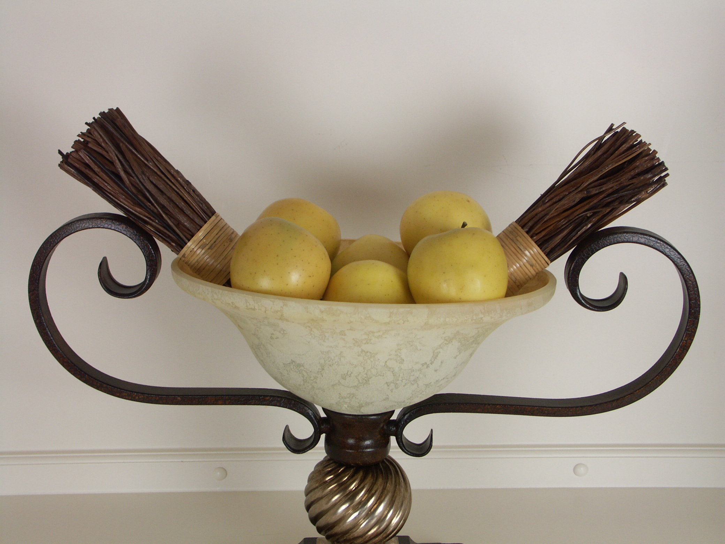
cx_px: 362
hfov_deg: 42.9
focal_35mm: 44
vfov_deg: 32.9
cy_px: 272
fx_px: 922
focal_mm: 11.31
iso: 100
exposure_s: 1/30
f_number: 5
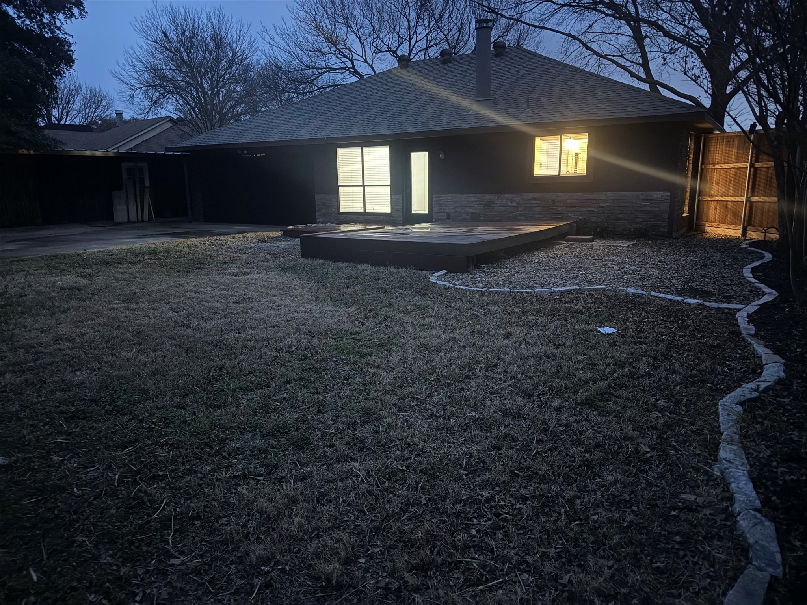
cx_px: 404
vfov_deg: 56.8
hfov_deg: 71.6
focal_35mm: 24
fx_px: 560
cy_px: 302
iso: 800
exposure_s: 1/12
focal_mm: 6.76
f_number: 1.78
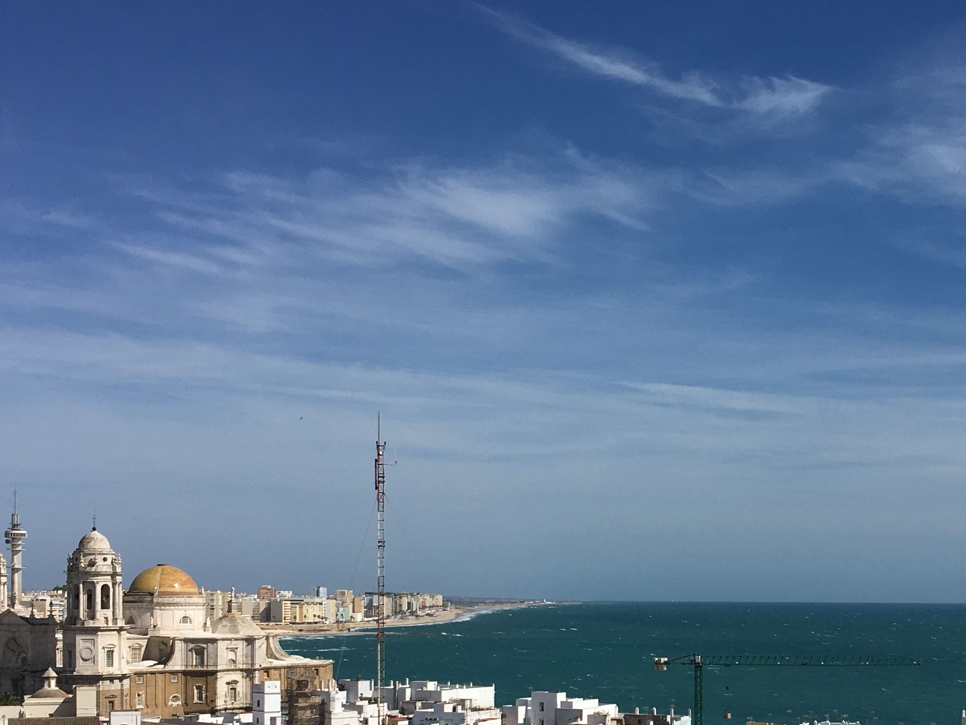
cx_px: 680
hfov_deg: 33.3
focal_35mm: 57
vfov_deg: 25.0
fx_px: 1591
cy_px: 631
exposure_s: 1/3663
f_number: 2.2
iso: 25
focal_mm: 4.15
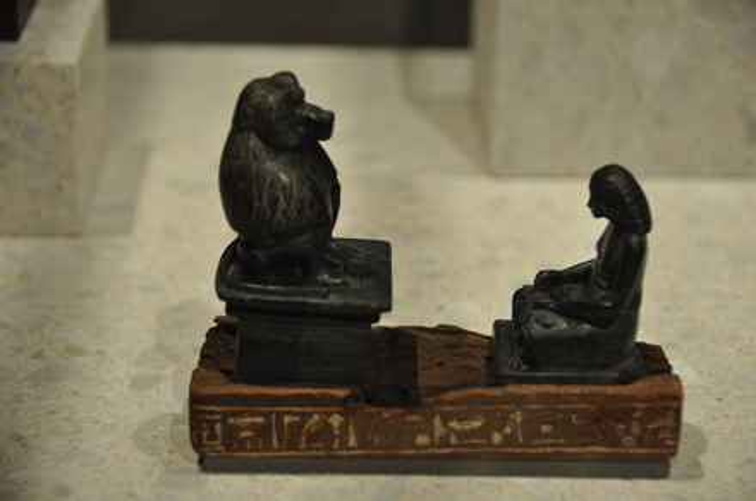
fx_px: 2579
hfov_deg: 16.7
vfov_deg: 11.1
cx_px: 378
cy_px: 250
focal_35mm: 123
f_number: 5
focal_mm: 82
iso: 1000
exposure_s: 1/200
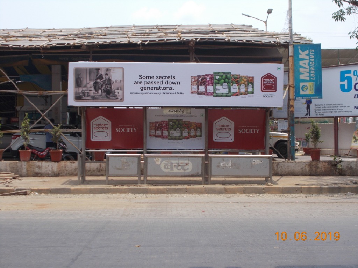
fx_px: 600
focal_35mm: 58
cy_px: 134
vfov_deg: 25.2
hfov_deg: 33.2
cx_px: 179
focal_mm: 10.3
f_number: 4.9
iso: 80
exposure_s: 1/400
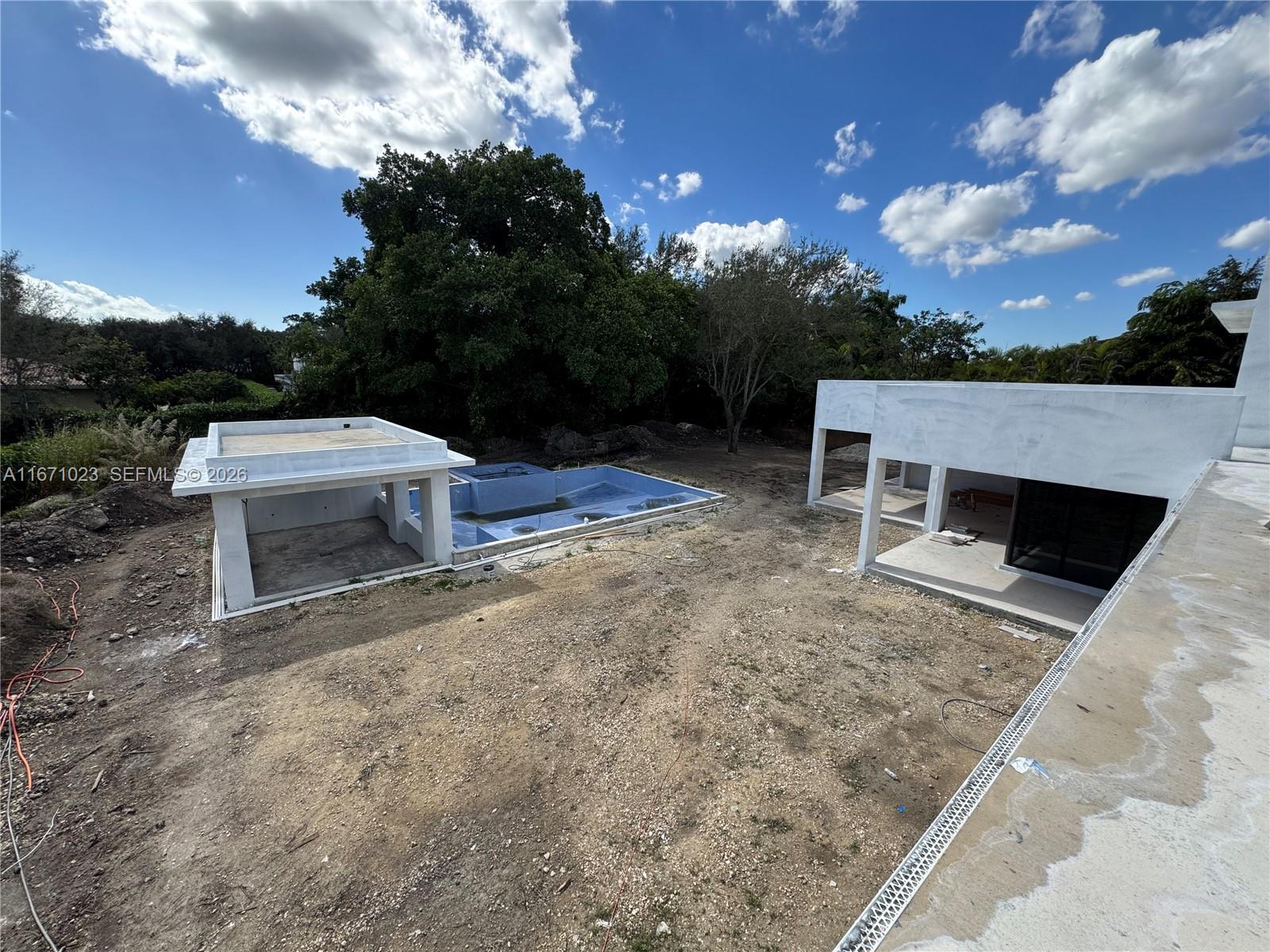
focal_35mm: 14
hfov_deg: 102.1
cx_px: 635
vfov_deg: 85.7
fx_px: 514
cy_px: 476
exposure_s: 1/1020
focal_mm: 2.22
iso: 40
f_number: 2.2
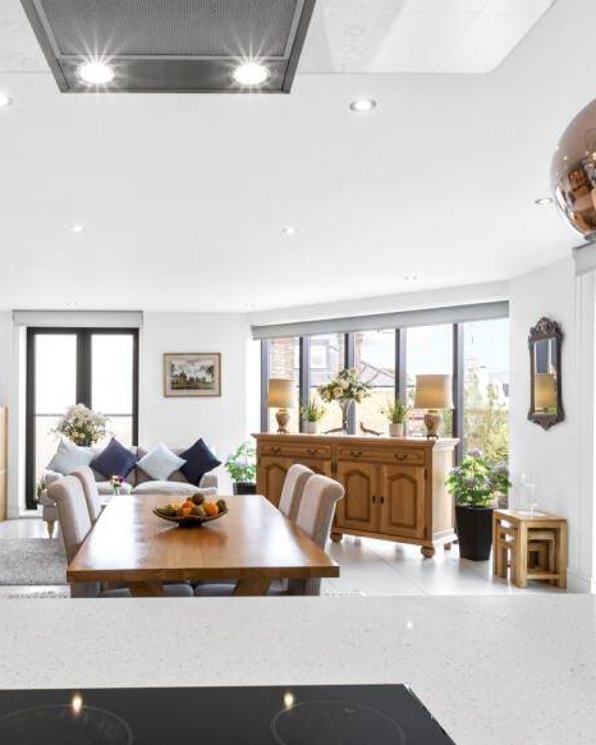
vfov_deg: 60.8
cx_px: 198
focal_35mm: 29
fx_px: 636
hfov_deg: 49.3
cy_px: 379
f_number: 16
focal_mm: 17.5
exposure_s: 1/2.5
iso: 250
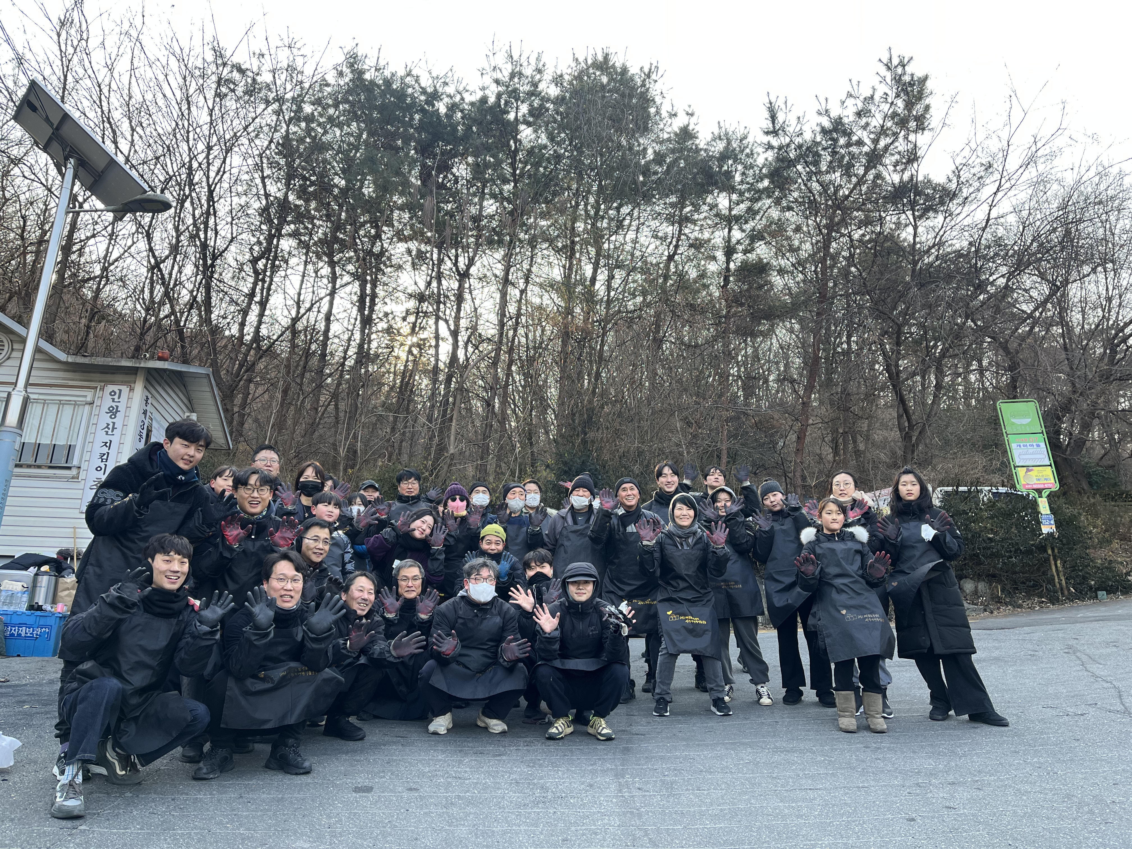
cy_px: 424
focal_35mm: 26
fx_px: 850
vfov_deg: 53.1
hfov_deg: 67.3
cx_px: 566
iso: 50
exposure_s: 1/275
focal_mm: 5.1
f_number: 1.6
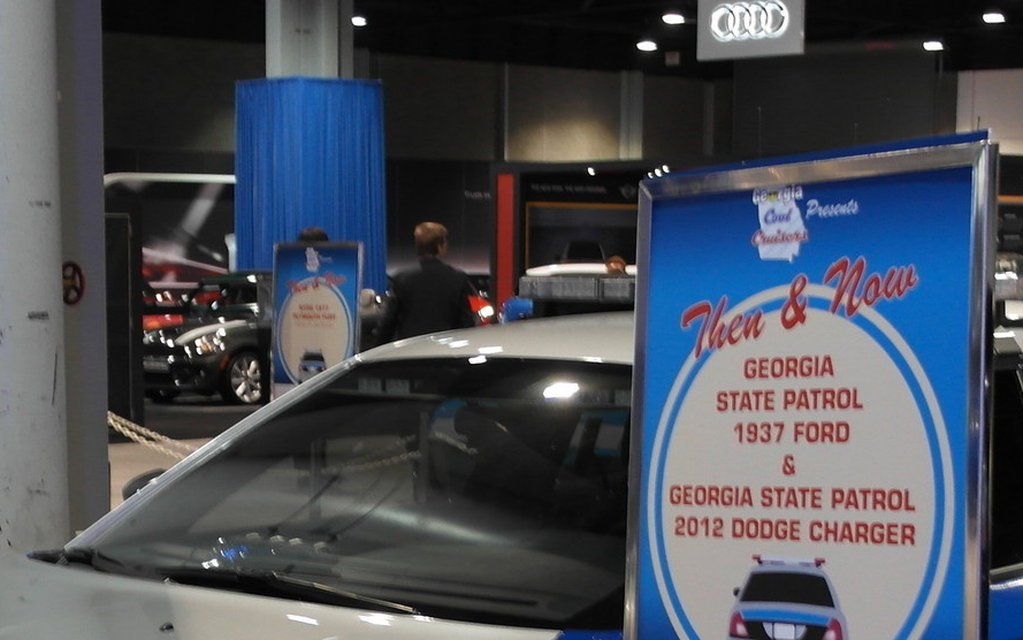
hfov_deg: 24.0
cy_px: 641
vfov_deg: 14.9
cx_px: 366
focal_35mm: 86
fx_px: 2398
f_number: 3.5
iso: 400
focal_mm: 20
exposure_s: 1/25
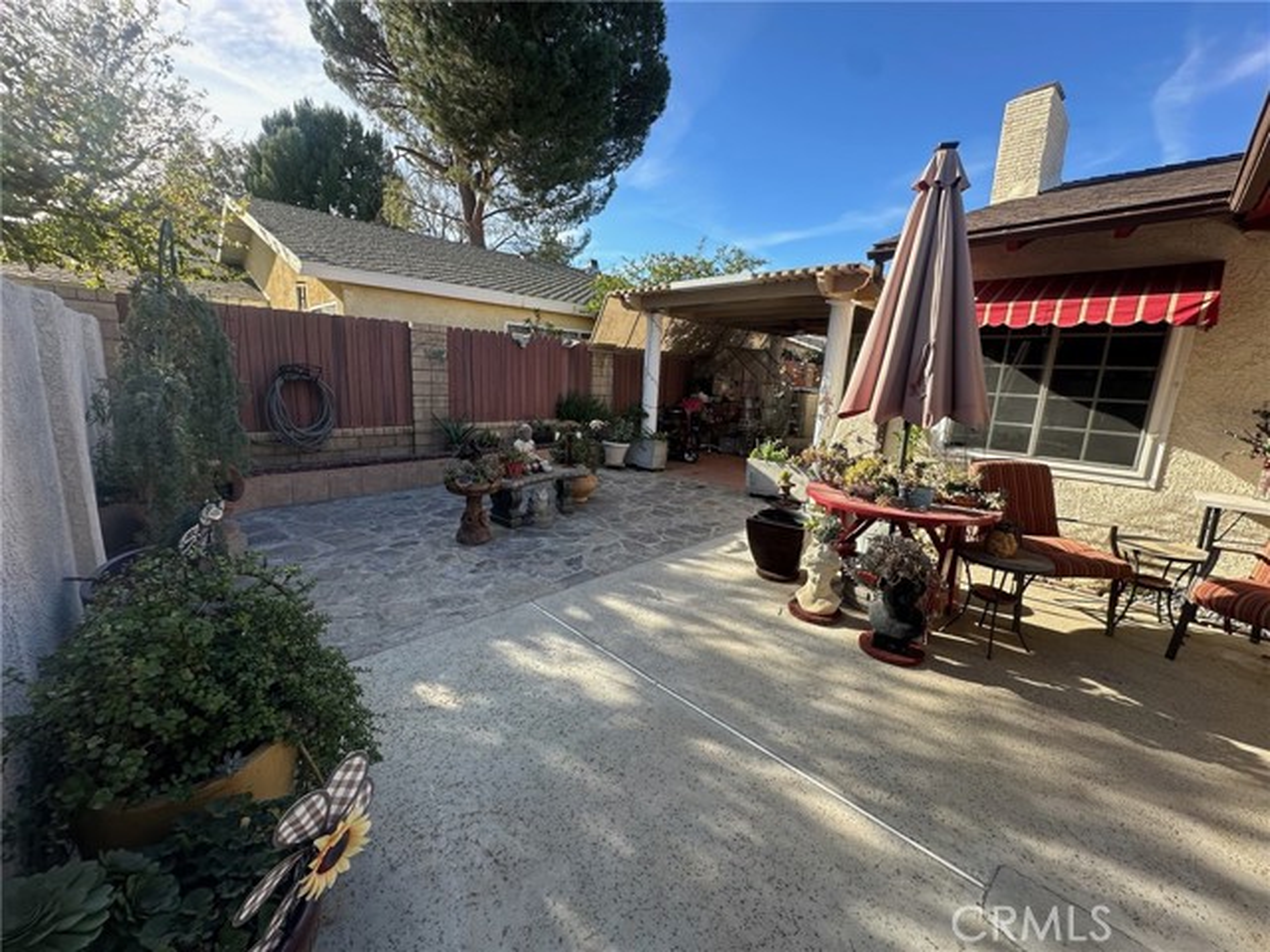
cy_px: 476
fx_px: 514
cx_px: 635
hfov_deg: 102.1
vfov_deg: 85.7
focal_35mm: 14
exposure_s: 1/336
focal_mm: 2.22
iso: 40
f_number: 2.2
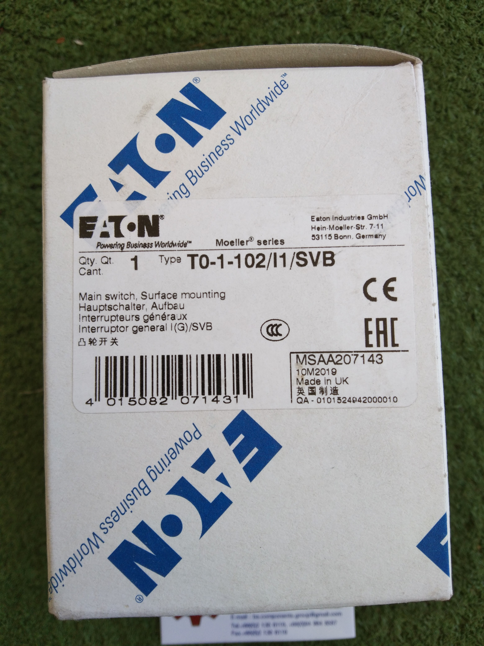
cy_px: 323
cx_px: 242
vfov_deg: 60.0
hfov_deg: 46.8
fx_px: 559
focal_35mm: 30
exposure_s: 1/100
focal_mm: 3.65
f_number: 2.2
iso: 65
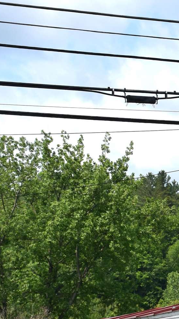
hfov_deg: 7.6
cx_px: 291
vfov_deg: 13.6
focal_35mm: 157
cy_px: 257
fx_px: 1326
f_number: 8
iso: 180
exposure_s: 1/500
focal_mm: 32
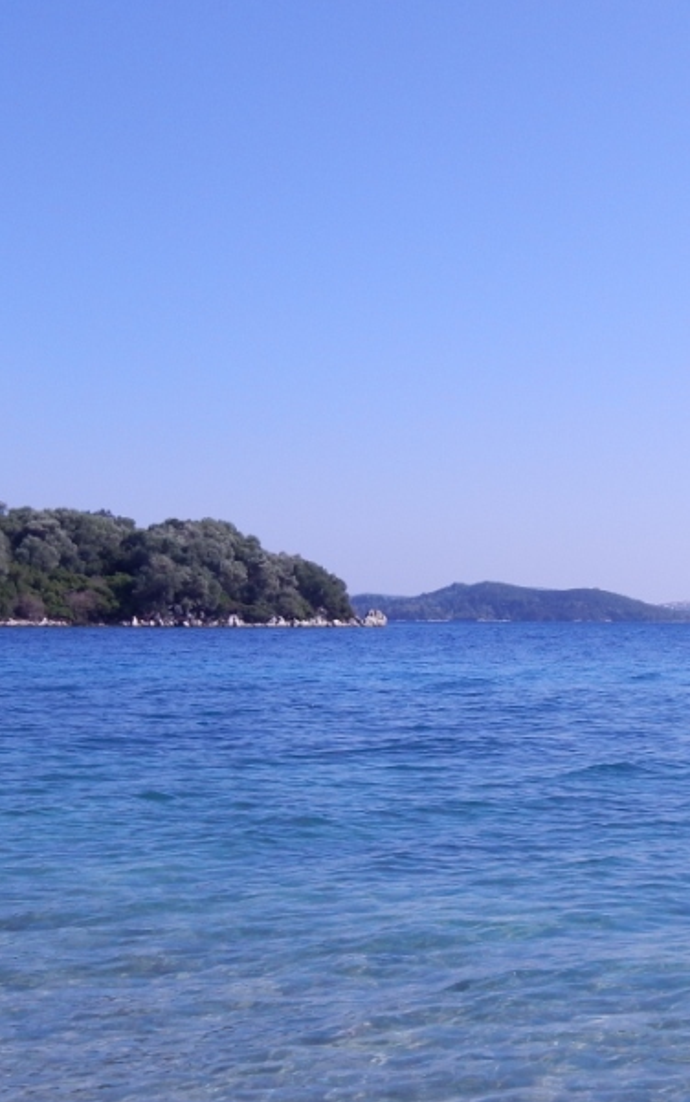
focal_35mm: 56
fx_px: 1684
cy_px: 693
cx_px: 514
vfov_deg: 36.1
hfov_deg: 22.9
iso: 125
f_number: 6.5
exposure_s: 1/500
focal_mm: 5.6
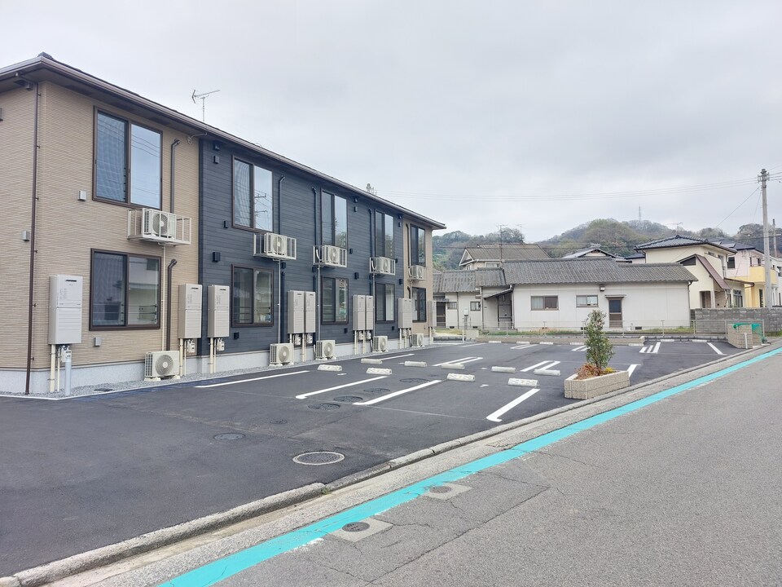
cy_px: 294
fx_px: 542
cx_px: 391
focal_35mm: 24
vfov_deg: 56.8
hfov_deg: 71.6
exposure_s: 1/173
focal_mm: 5.23
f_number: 1.8
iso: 25
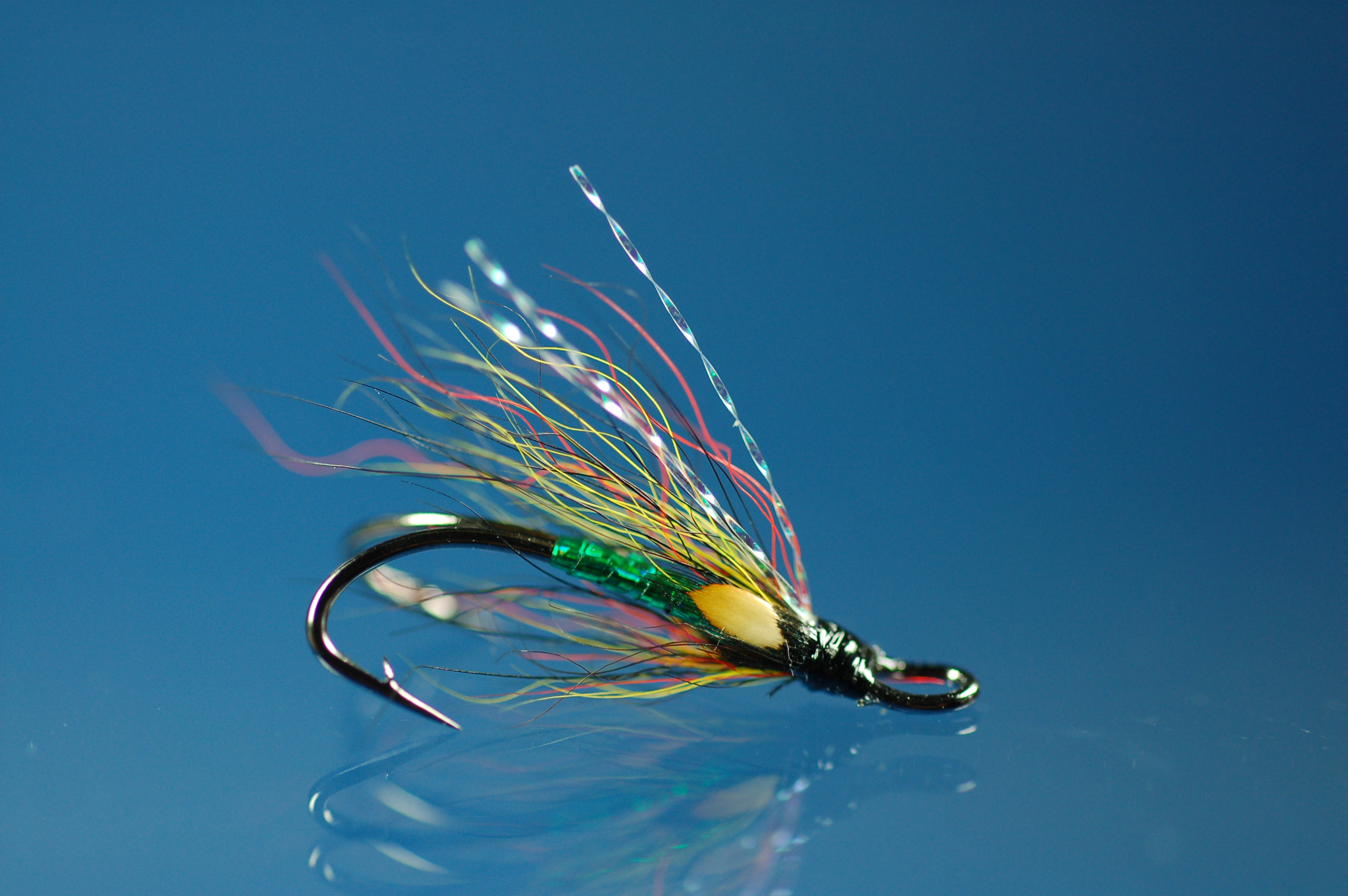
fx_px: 3928
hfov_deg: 19.5
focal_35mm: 105
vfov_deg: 13.0
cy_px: 448
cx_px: 674
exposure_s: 1/125
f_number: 3.2
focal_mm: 70
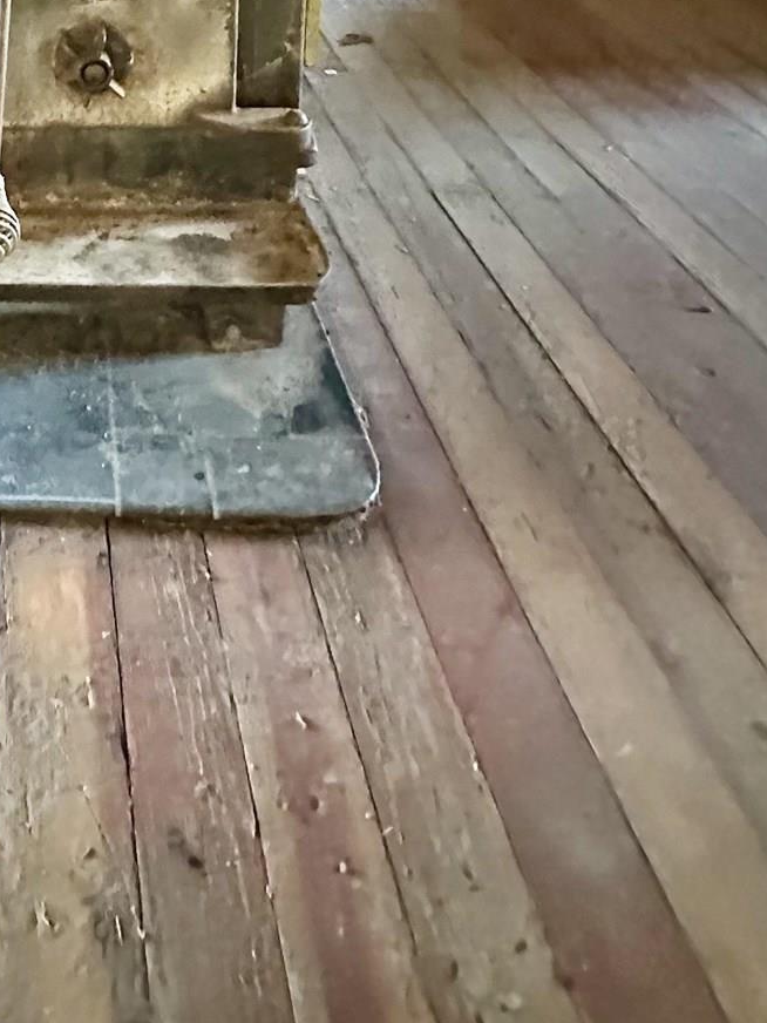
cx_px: -11
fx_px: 1093
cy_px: -158
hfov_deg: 34.9
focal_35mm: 37
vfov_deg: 39.0
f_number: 2.2
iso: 1250
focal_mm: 2.22
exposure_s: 1/41
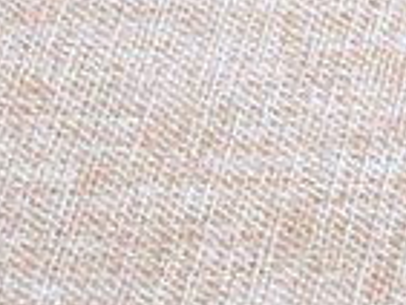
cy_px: -679
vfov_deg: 3.4
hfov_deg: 4.4
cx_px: 1337
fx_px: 5071
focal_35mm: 432
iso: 50
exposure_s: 1/33
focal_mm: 6.6
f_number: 2.8
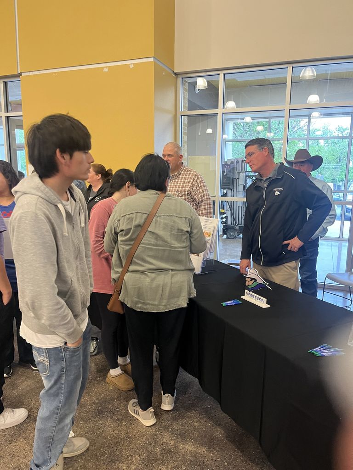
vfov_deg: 67.3
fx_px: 354
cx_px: 176
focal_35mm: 26
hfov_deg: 53.1
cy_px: 235
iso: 320
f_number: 1.6
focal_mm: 5.1
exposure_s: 1/60
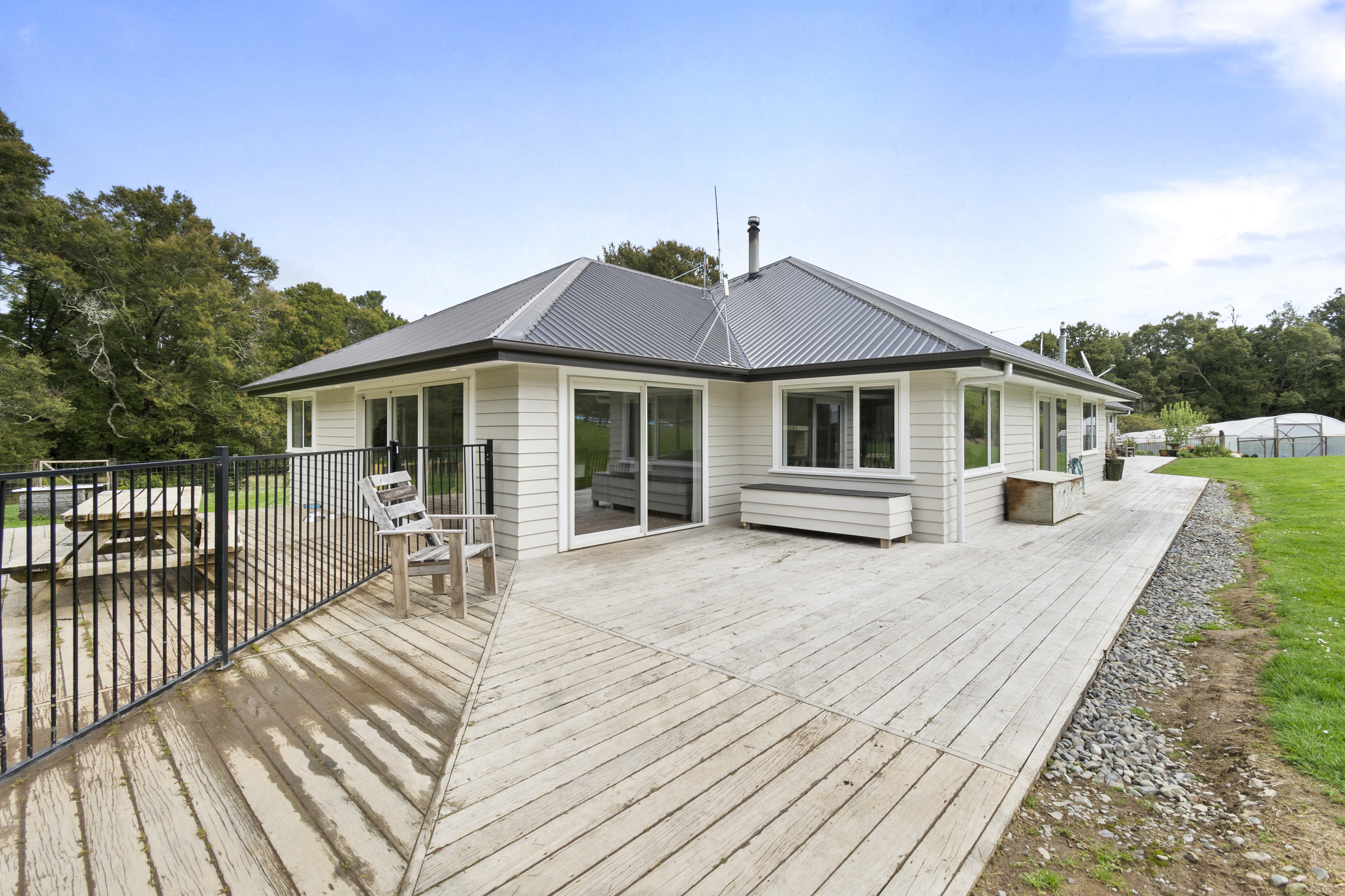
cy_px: 448
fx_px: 560
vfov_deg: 77.3
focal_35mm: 15
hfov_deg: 100.4
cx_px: 672
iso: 250
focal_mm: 10
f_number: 8
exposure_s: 1/200
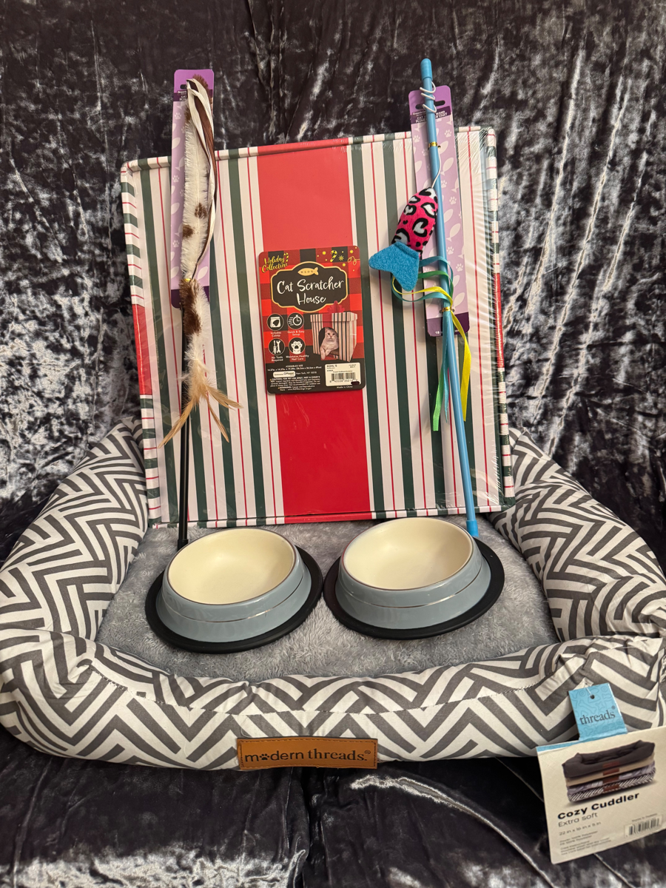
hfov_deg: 56.8
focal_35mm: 24
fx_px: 616
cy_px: 444
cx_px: 333
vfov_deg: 71.6
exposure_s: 1/60
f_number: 1.78
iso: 500
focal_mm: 6.76
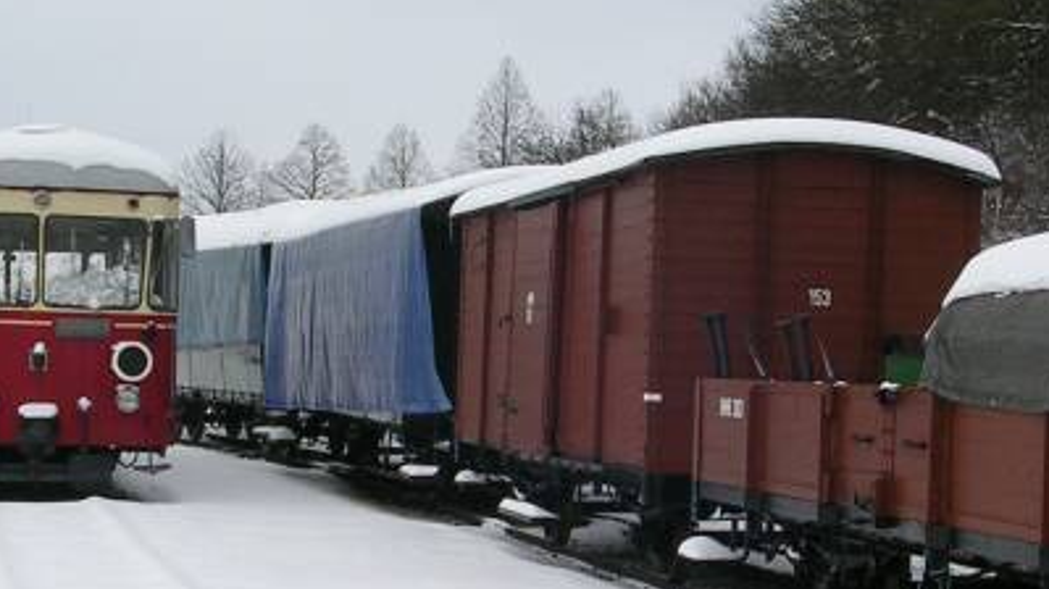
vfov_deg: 14.5
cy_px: 387
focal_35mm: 83
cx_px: 602
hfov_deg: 25.6
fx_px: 2308
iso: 50
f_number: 5.6
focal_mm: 5.8
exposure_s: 1/264
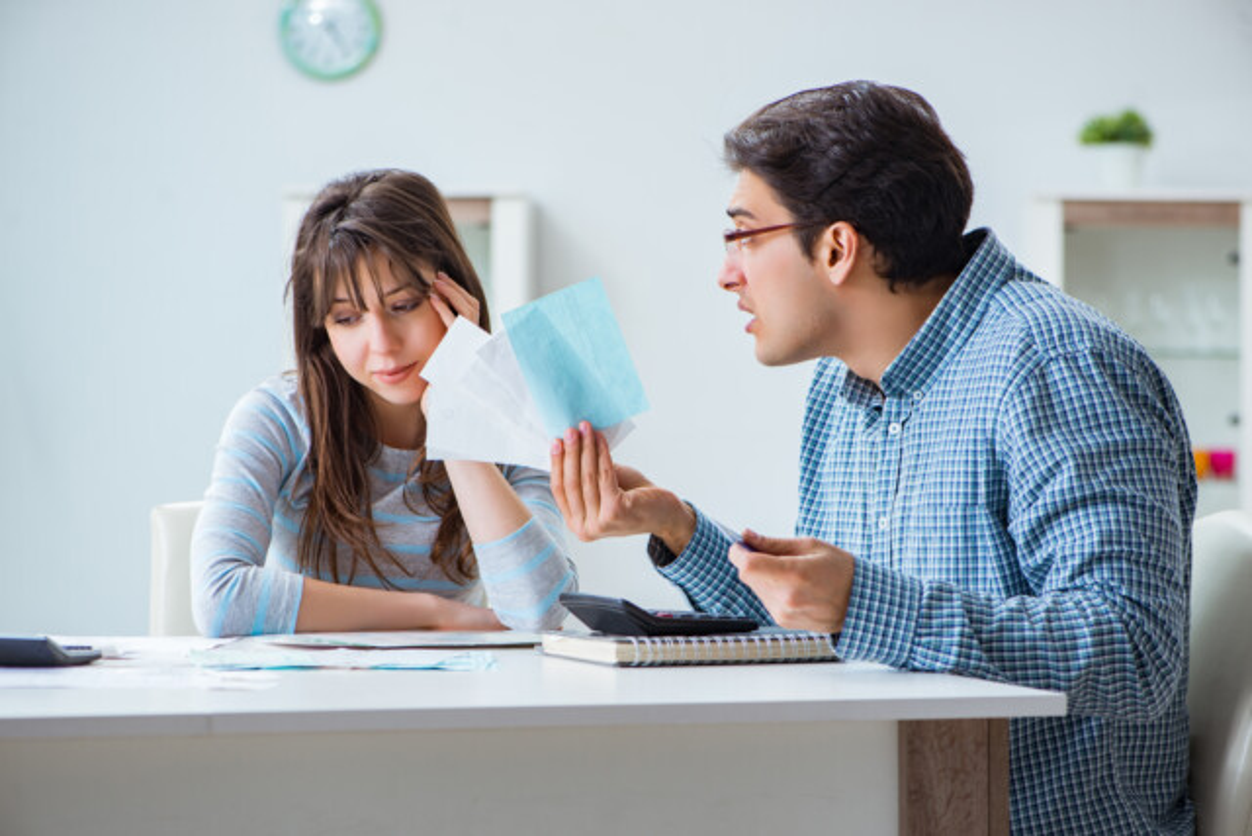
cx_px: 626
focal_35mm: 105
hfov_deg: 19.5
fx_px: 3652
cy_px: 418
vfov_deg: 13.0
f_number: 5.6
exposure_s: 1/100
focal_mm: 105
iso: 125
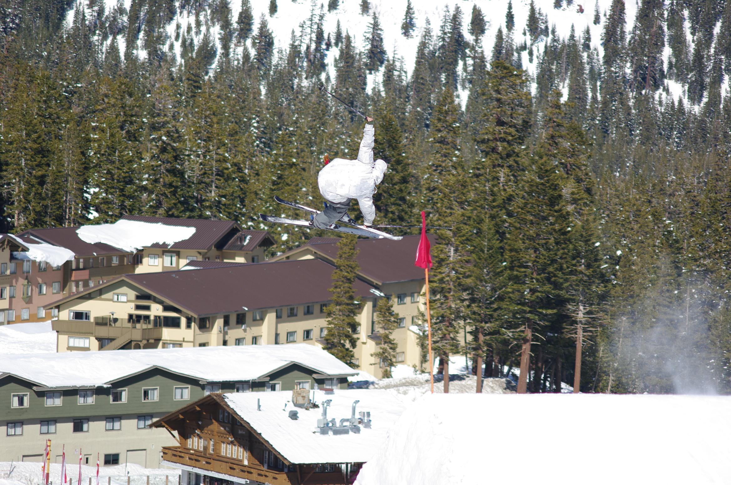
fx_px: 3955
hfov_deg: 10.6
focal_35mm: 195
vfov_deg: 7.0
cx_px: 366
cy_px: 242
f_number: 5.6
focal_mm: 130
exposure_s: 1/750
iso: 100
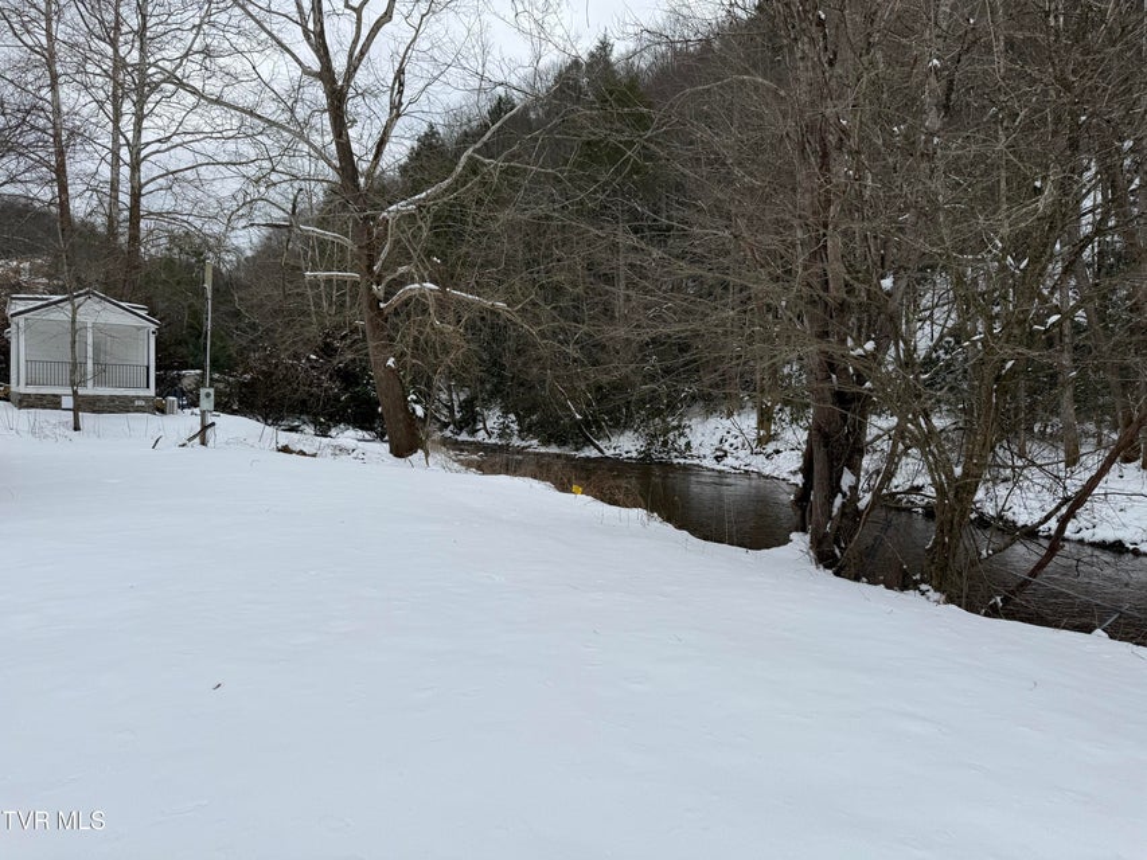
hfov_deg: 71.6
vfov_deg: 56.8
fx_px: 795
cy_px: 430
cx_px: 574
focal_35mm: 24
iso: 80
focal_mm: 6.76
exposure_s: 1/3953
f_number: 1.78
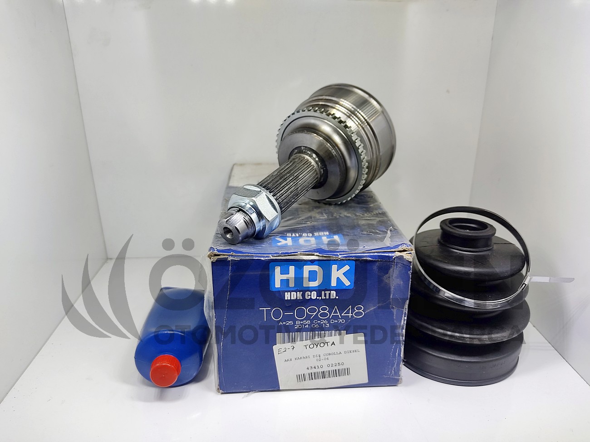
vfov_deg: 53.1
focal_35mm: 26
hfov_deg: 67.3
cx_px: 295
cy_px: 221
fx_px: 443
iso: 173
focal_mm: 4.74
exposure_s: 1/100
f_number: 1.79
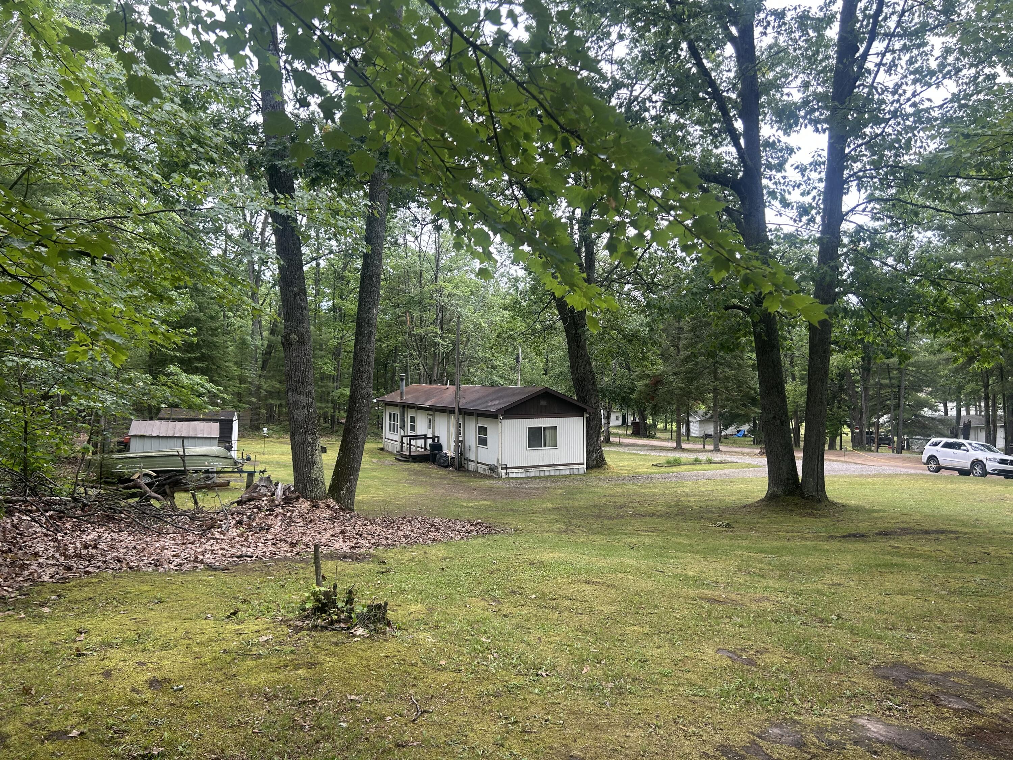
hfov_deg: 67.3
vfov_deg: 53.1
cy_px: 380
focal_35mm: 26
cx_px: 506
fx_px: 761
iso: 50
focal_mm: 5.7
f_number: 1.5
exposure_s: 1/365
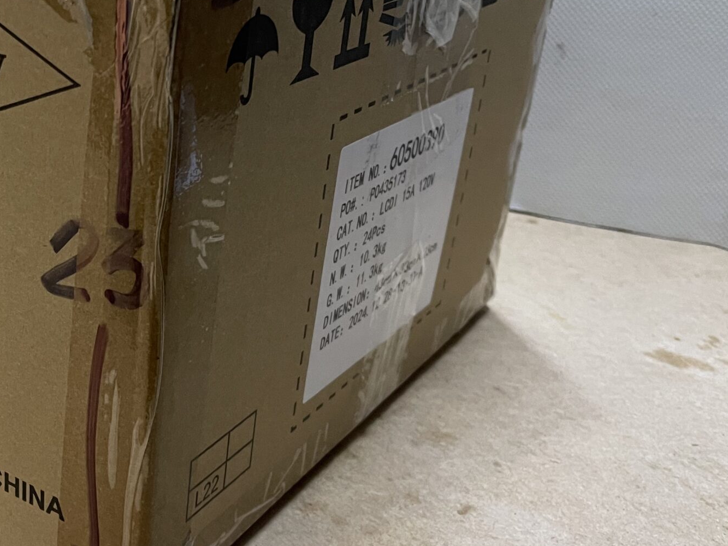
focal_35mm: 48
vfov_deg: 30.1
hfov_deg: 36.6
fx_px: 1010
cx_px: 41
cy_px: 203
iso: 400
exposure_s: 1/40
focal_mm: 5.1
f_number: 1.6
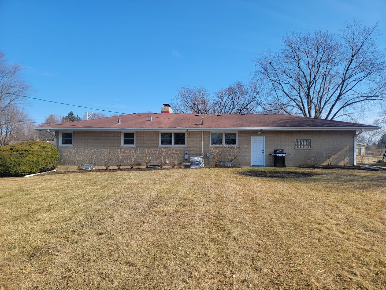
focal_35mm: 24
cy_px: 145
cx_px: 193
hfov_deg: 71.6
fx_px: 268
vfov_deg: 56.8
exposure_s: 1/682
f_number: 1.8
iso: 16
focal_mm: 6.7
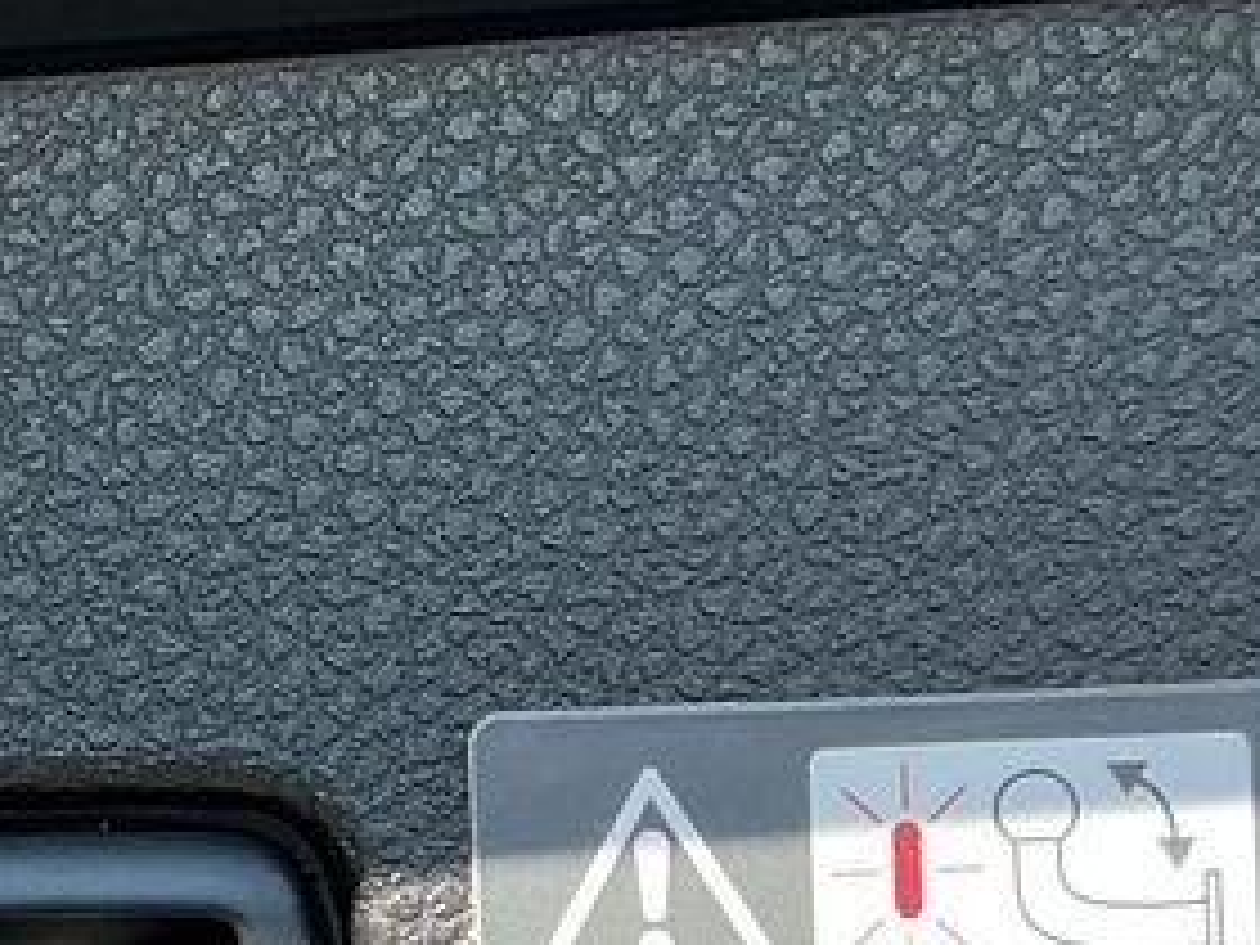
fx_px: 3858
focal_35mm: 106
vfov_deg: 13.7
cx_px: -117
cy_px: 1035
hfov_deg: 17.9
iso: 20
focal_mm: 3
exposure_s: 1/217
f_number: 1.8
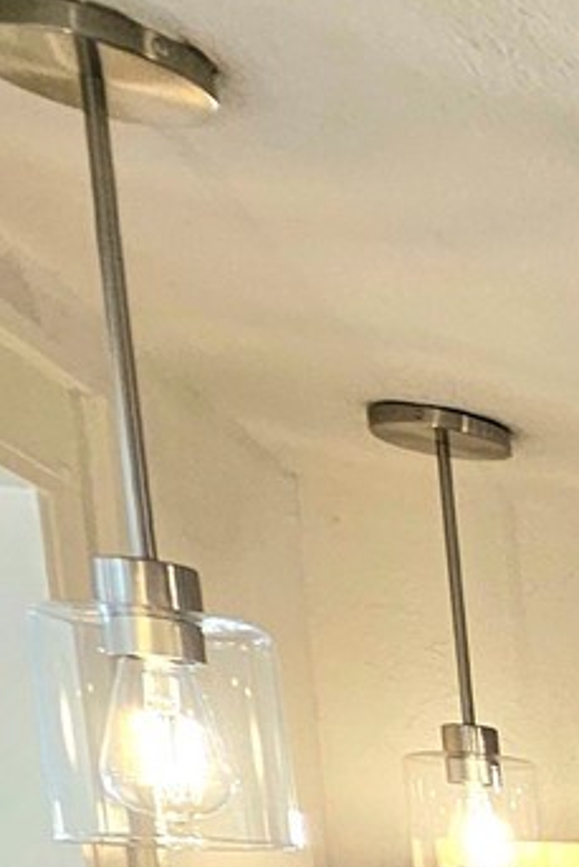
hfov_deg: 11.2
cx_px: 1780
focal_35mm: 63
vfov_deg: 25.9
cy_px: 1208
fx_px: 1518
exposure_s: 1/60.2
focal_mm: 1.74
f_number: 2.2
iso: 100
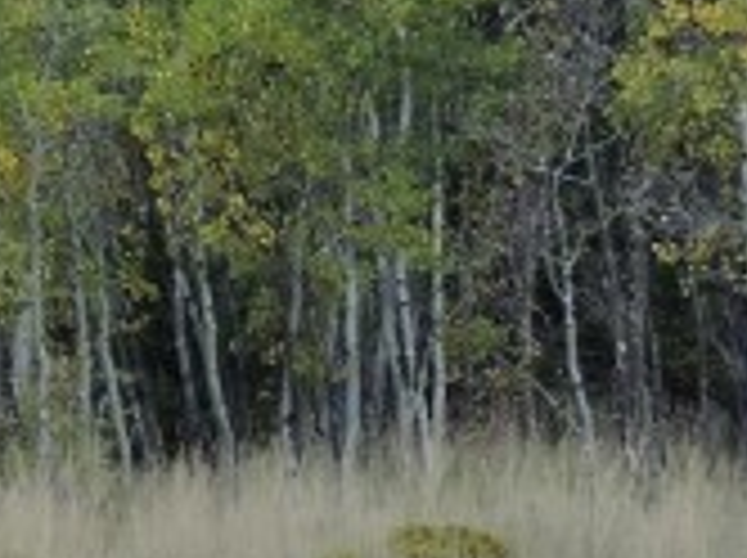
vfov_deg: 2.7
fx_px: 11981
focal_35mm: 556
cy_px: -207
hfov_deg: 3.5
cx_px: -1512
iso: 100
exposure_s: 1/400
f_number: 4.1
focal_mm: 16.1
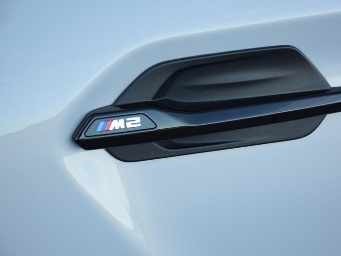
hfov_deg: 17.1
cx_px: 192
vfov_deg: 12.9
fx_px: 1133
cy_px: 128
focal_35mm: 115
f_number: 5.3
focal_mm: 70
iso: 400
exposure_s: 1/200
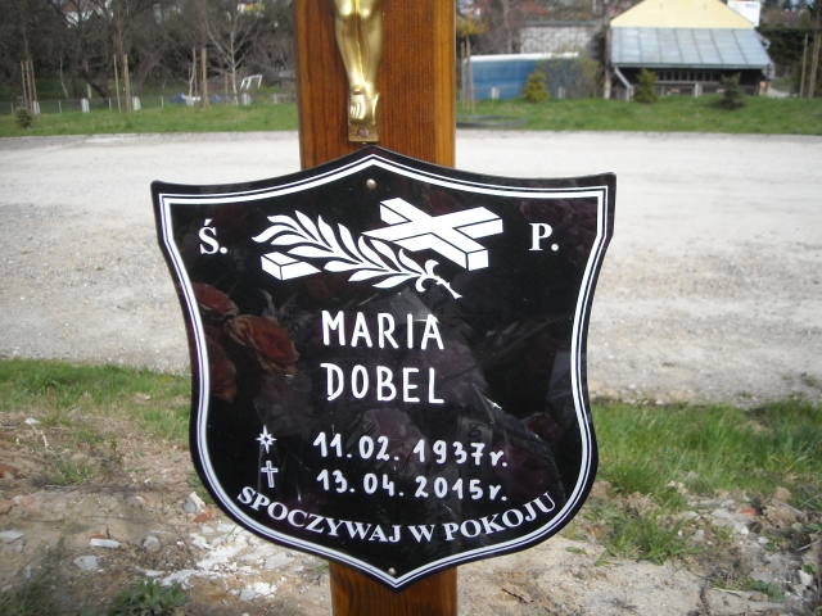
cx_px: 411
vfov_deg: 40.7
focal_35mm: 35
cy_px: 308
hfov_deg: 52.6
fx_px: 831
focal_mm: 5.7
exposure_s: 1/250
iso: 100
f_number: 5.6
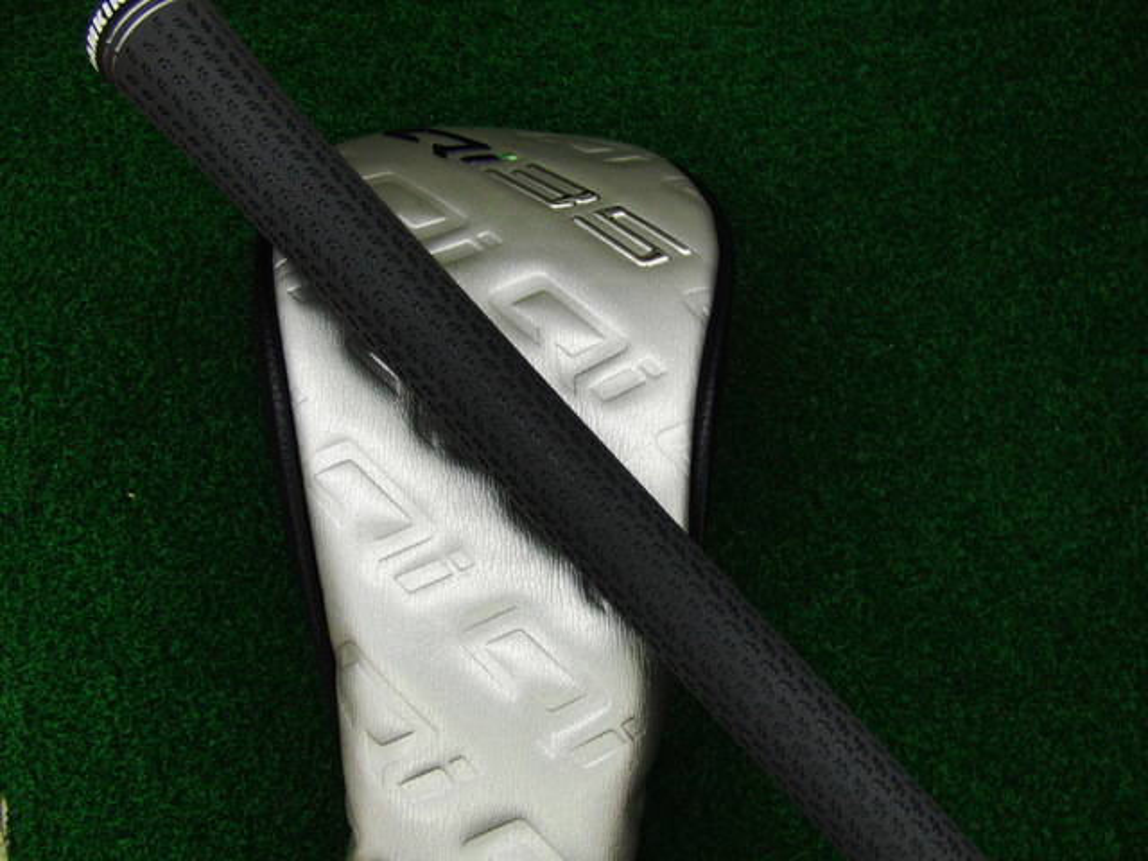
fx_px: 1227
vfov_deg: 38.7
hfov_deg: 50.1
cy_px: 430
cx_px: 574
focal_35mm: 37
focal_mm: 6.42
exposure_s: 1/80
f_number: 3.6
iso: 250
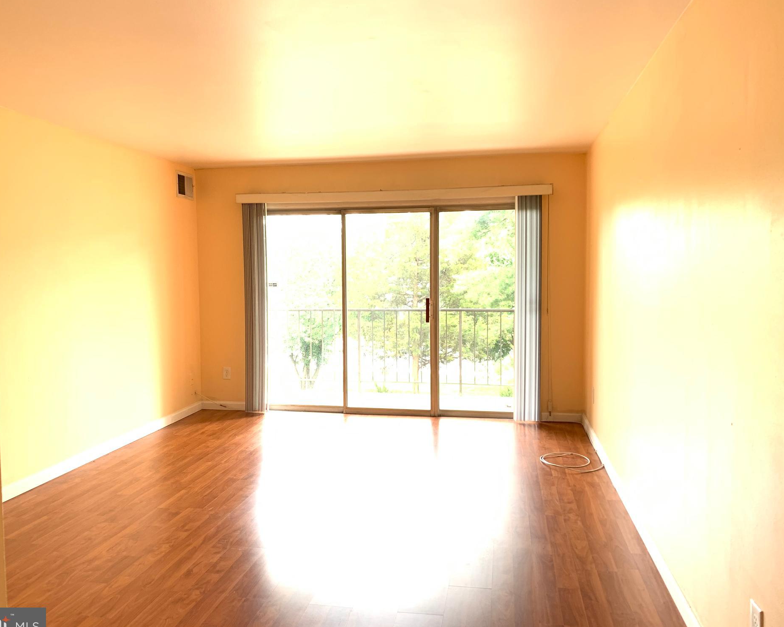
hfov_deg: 62.2
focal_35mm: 28
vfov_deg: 51.5
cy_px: 318
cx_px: 373
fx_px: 650
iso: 80
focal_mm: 4.25
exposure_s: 1/121
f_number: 1.8
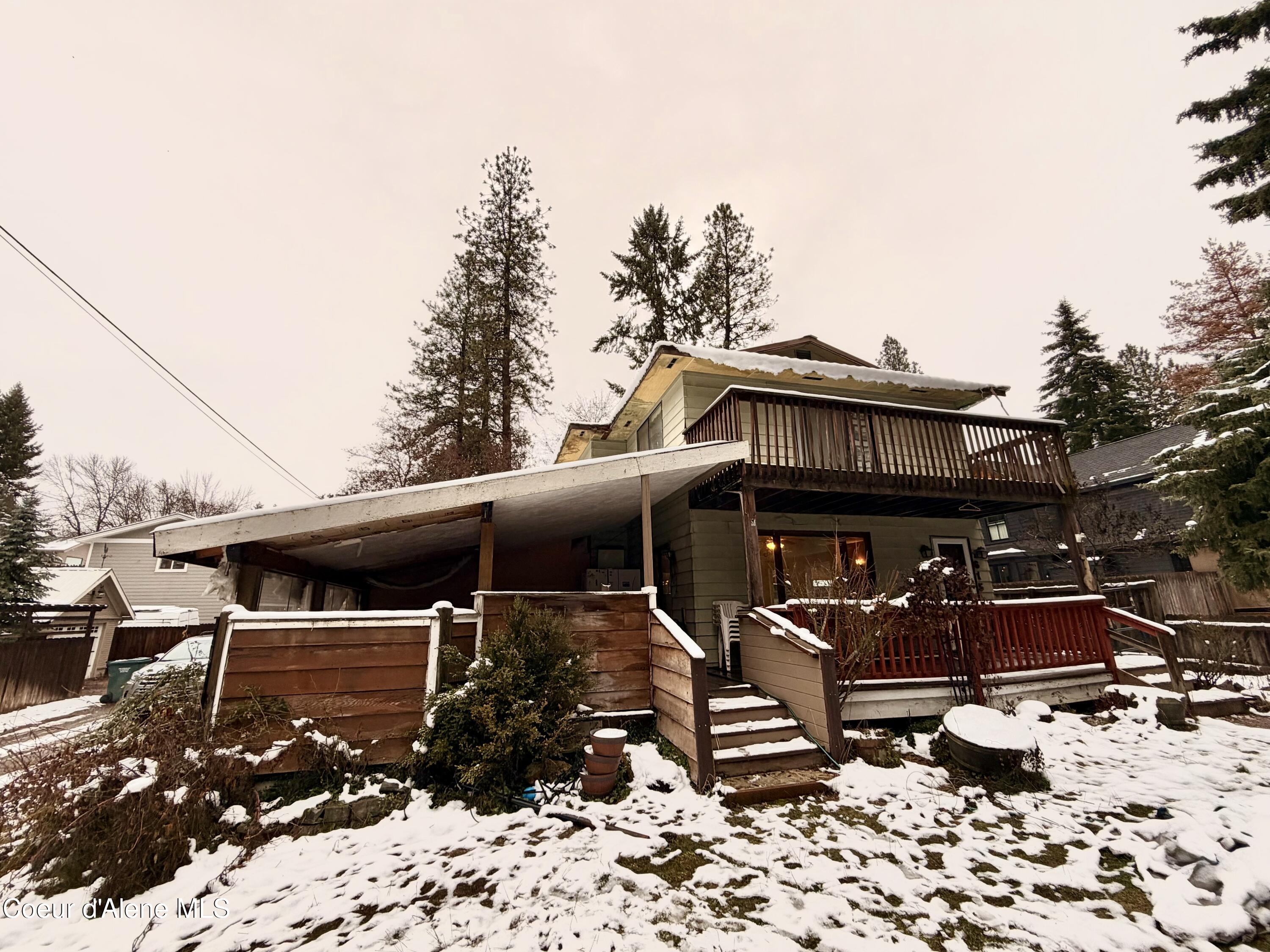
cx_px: 635
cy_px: 476
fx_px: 514
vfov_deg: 85.7
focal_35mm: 14
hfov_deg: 102.1
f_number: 2.2
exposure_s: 1/193
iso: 40
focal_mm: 2.22
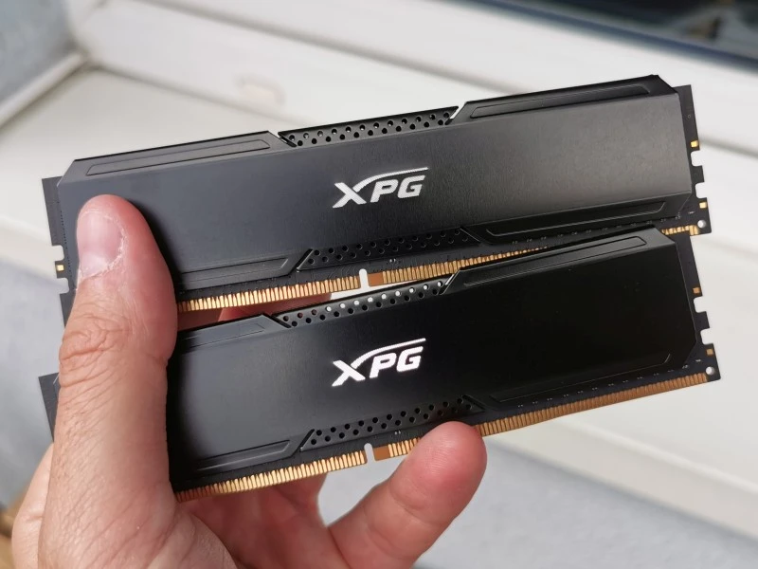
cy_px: 284
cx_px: 379
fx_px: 854
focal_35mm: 39
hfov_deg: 47.9
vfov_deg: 36.8
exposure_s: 1/673
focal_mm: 5.56
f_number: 1.6
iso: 50
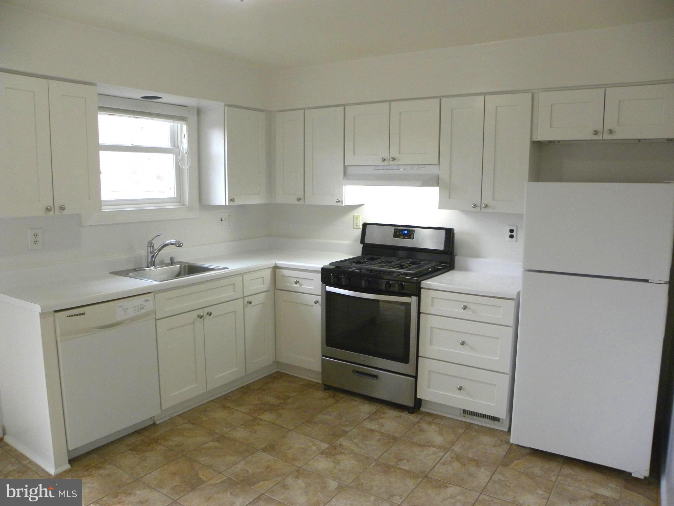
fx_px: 506
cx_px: 337
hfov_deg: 67.3
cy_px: 253
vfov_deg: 53.1
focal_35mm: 26
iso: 263
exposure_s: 1/73.1
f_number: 2.8
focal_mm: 4.6
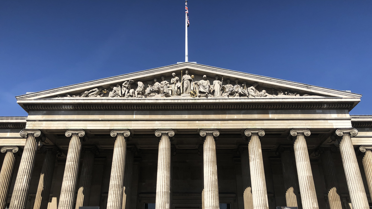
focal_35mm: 31
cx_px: 186
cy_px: 131
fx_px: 306
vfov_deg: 37.5
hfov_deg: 62.6
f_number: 1.8
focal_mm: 3.99
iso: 20
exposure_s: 1/2024
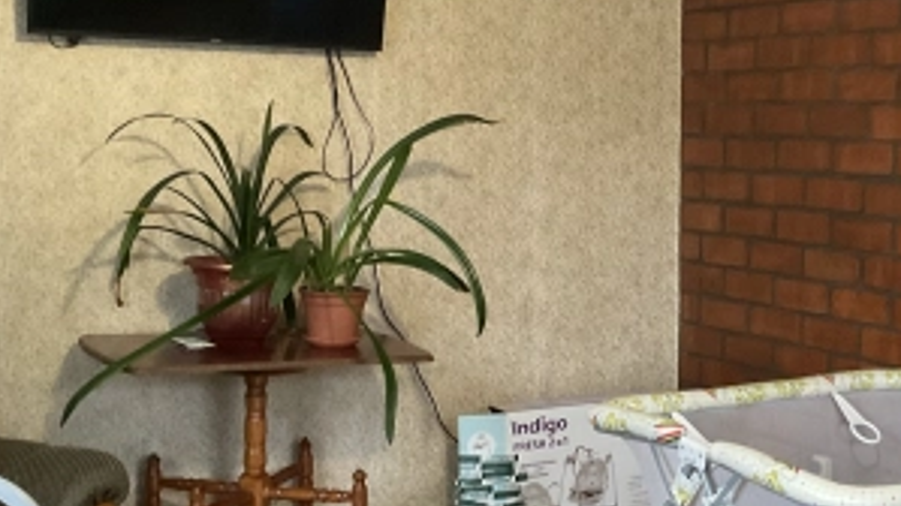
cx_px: 633
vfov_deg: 18.2
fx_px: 1576
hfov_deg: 31.5
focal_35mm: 66
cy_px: 274
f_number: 1.8
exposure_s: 1/33
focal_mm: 3
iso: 200
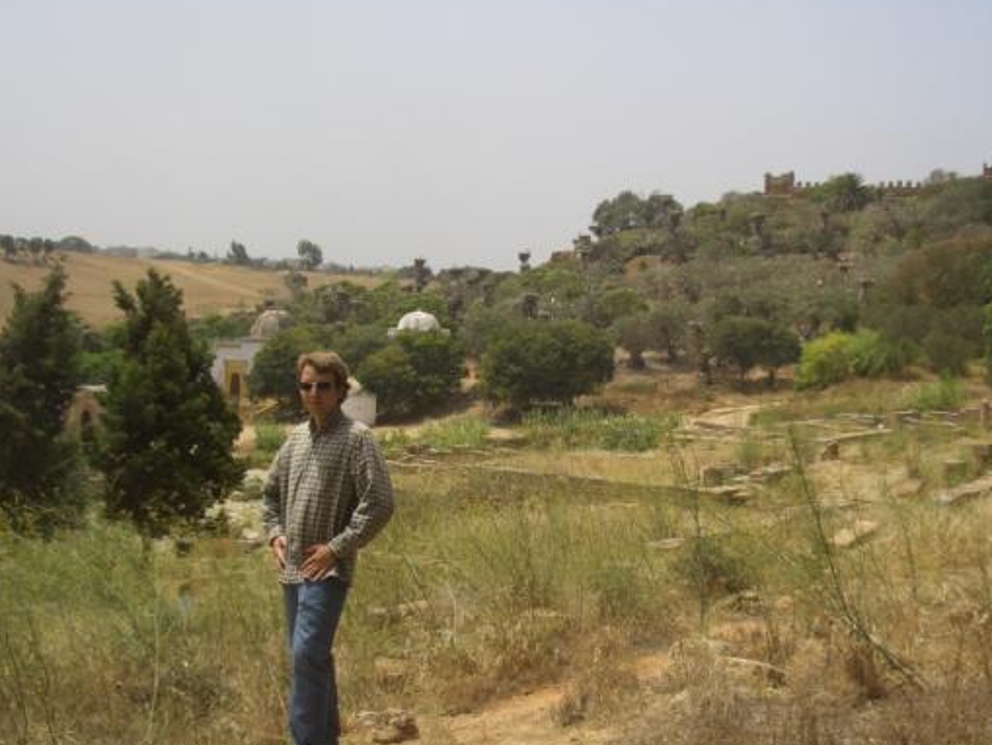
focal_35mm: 44
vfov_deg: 32.9
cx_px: 513
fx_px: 1261
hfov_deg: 42.9
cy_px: 382
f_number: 4.3
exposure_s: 1/500
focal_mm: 5.8
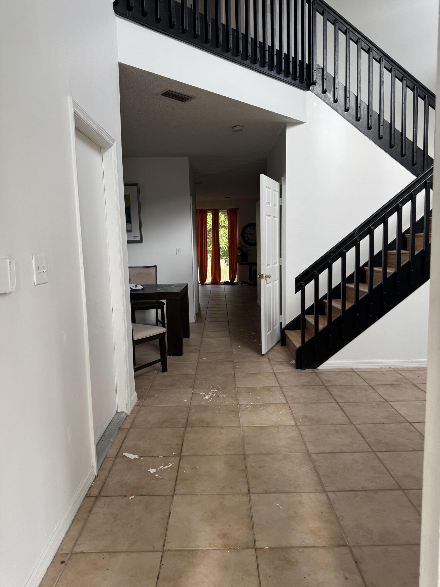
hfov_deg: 56.8
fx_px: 407
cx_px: 220
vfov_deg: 71.6
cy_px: 294
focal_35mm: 24
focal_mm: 6.76
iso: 80
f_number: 1.78
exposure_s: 1/121
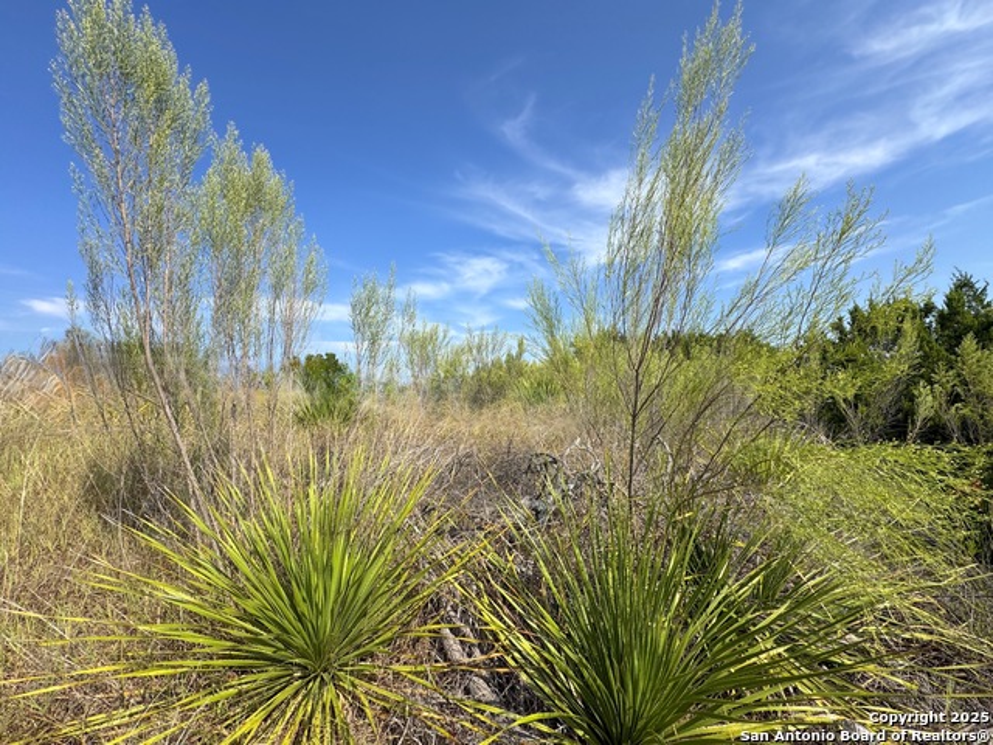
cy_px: 372
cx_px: 496
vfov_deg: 85.7
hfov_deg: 102.1
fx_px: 402
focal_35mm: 14
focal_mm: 2.22
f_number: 2.2
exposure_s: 1/1976
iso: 50
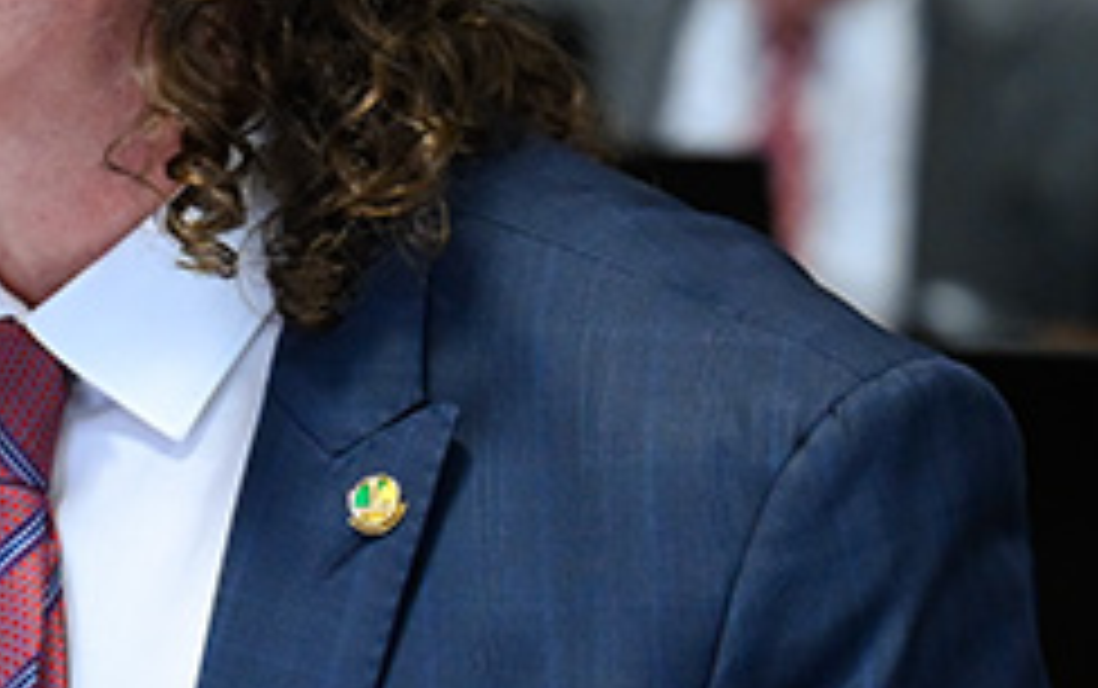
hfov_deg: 4.3
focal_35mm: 484
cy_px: 265
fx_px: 14497
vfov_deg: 2.7
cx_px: -554
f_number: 2.8
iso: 2000
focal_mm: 90
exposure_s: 1/160
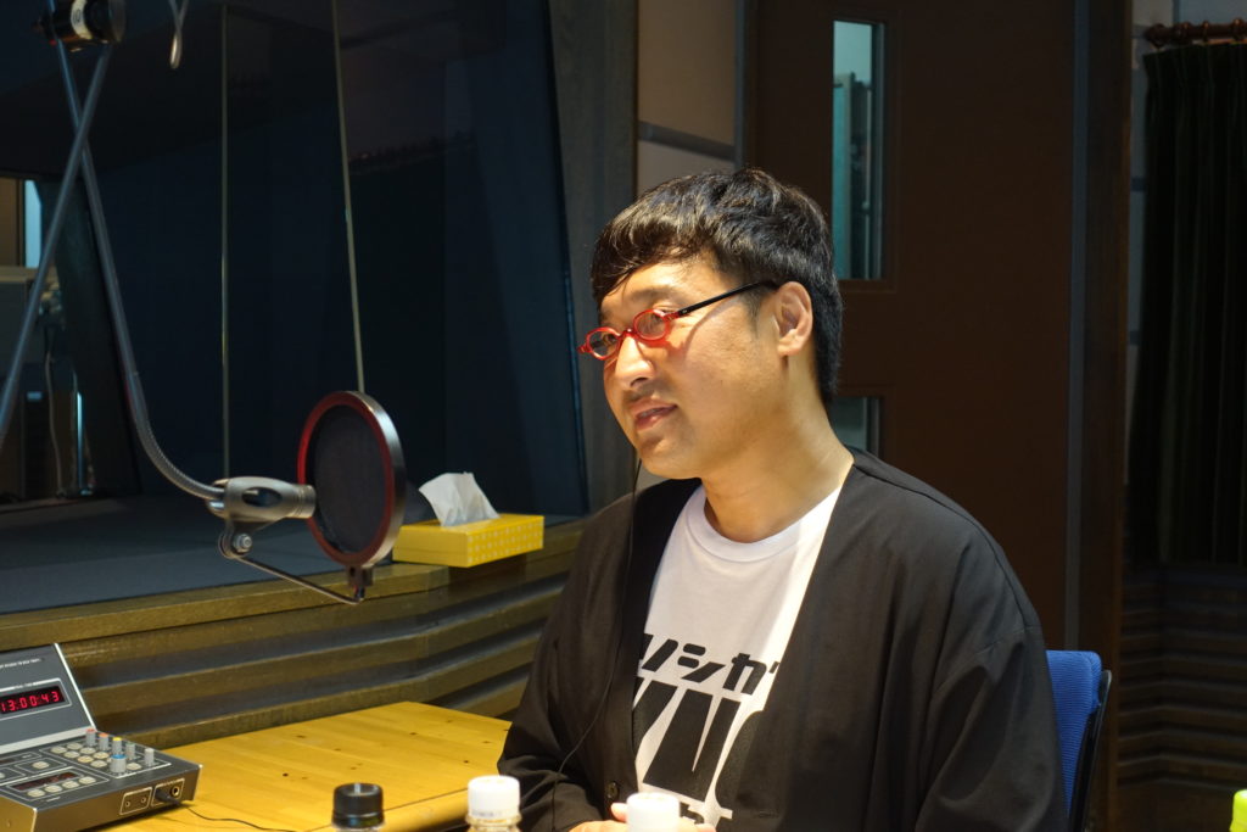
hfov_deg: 37.5
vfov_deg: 25.5
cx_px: 624
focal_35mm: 53
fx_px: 1836
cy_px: 416
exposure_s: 1/60
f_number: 2.8
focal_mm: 19.48
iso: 800
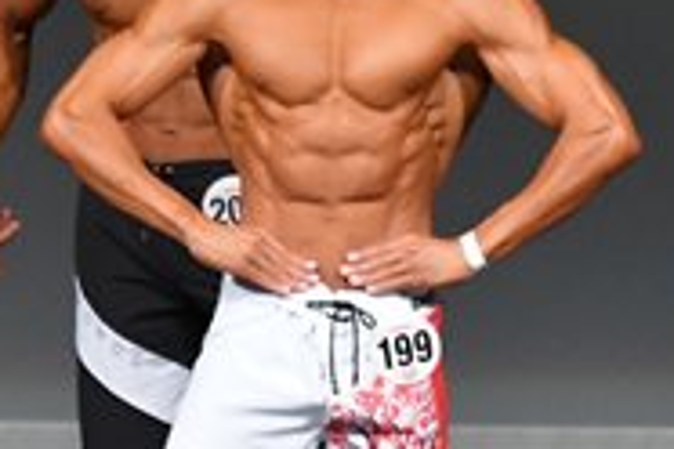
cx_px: 332
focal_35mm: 1122
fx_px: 21005
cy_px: 311
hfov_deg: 1.8
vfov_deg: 1.2
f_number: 5.6
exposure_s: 1/400
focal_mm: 180
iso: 4000
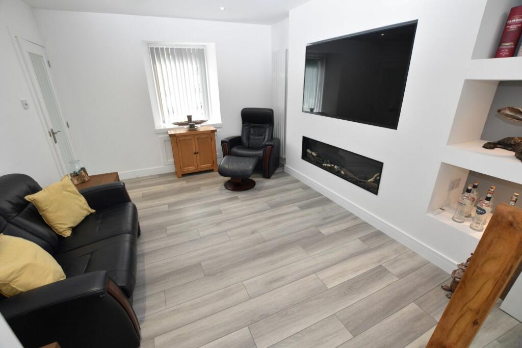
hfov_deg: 100.4
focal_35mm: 15
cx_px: 261
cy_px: 174
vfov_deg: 77.3
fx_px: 218
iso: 800
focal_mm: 10
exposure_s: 1/100
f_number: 5
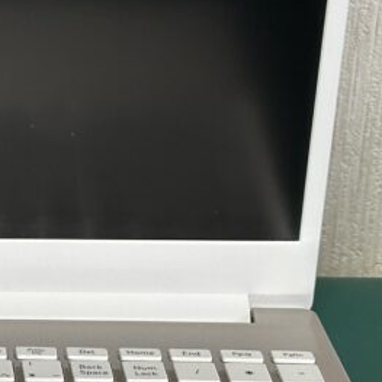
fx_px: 2060
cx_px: -173
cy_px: 176
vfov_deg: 10.6
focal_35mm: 165
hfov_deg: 10.3
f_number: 1.78
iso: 250
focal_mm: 6.86
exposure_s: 1/50
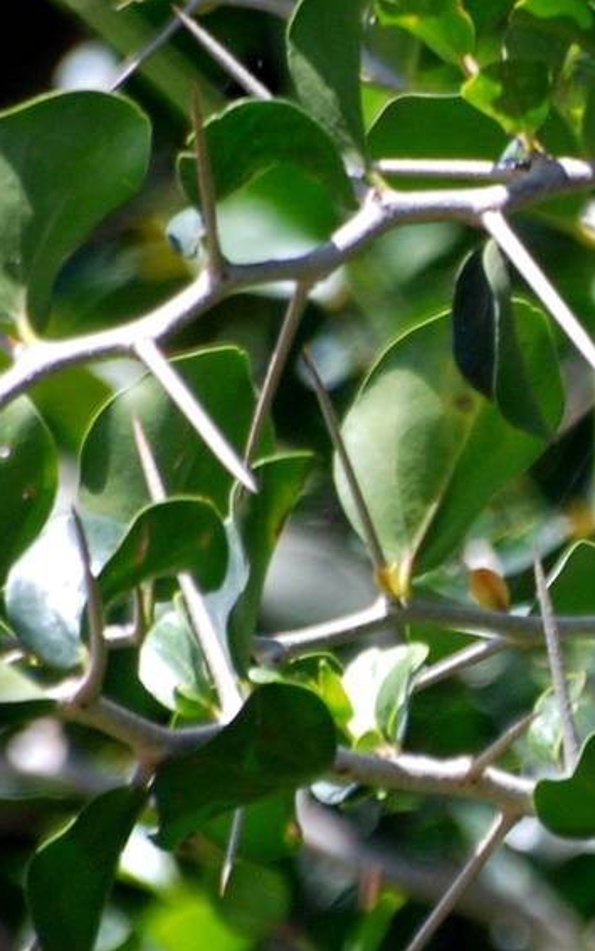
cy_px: 535
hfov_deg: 1.0
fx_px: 33660
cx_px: 506
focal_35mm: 1298
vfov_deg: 1.6
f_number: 5.6
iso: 320
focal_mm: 300
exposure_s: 1/500
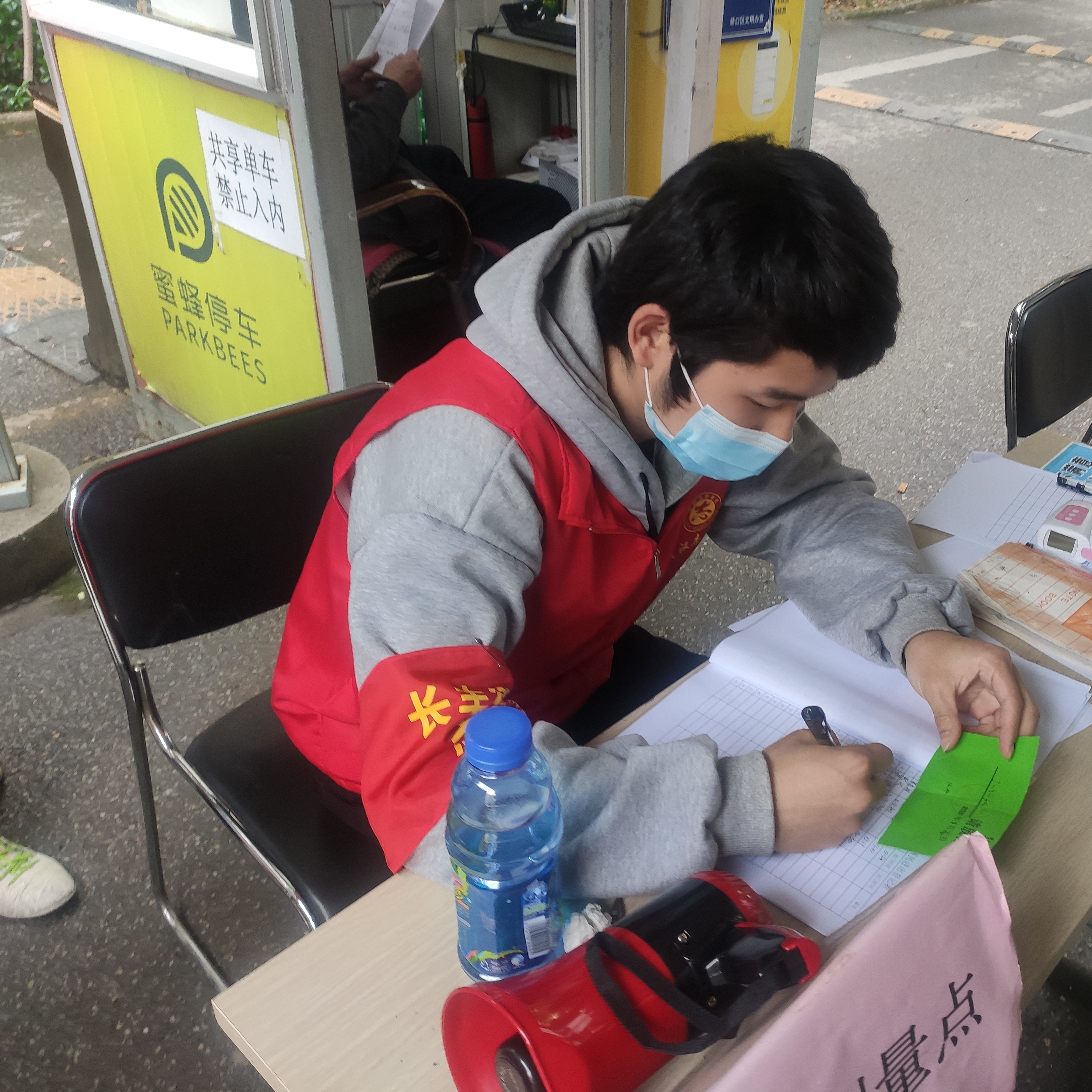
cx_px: 682
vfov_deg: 52.5
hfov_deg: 52.0
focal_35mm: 31
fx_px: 1106
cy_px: 548
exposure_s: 1/50
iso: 245
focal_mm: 4.77
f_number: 1.75
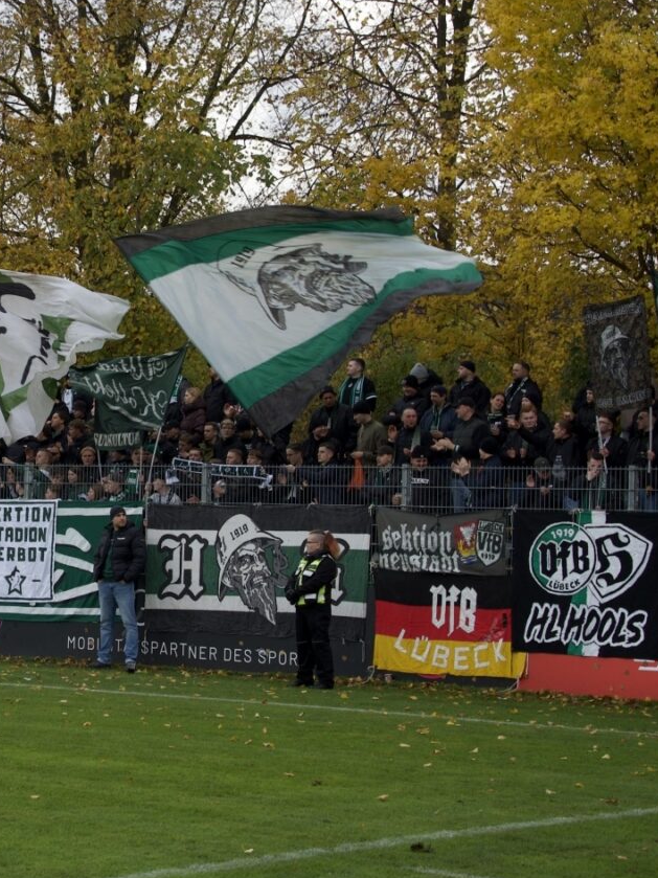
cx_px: 19
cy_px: 410
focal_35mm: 99
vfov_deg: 19.8
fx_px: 2510
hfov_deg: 14.7
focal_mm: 36
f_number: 5
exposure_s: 1/200
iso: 100
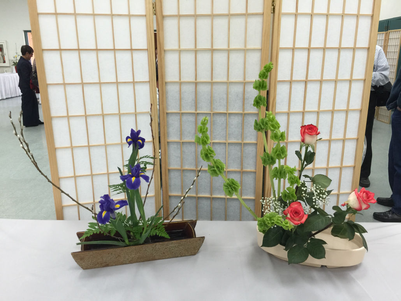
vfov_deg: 48.2
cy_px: 150
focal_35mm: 29
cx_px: 200
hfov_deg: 61.6
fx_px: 336
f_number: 2.2
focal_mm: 4.15
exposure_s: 1/30
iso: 50
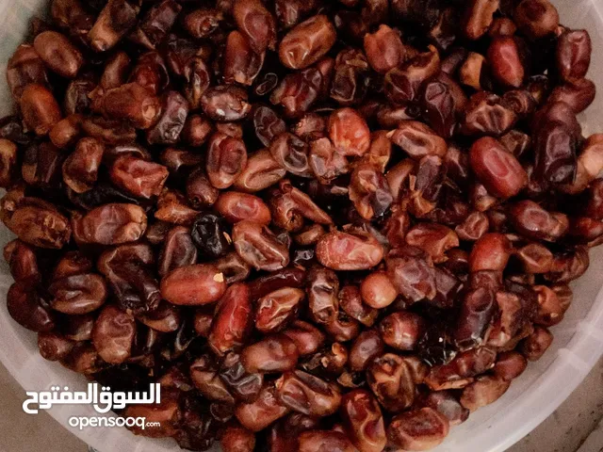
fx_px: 453
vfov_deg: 53.1
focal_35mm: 26
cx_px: 302
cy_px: 226
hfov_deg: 67.3
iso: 640
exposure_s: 1/4
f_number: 1.6
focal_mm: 4.2
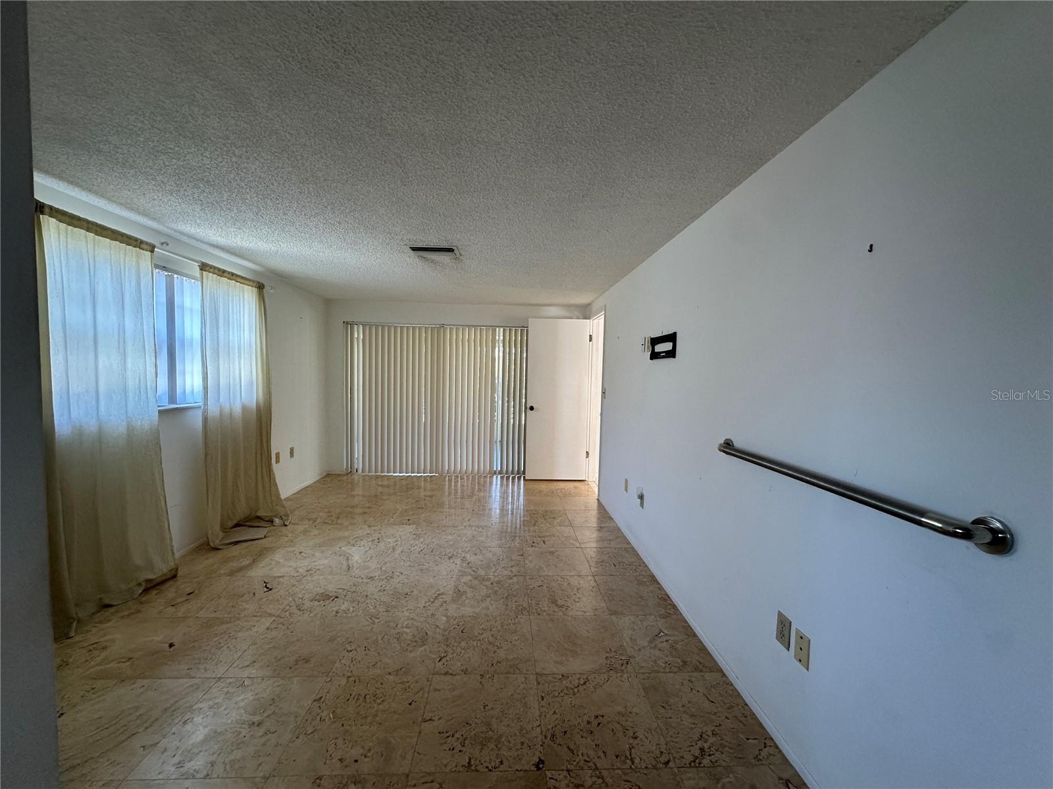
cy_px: 394
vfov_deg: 85.7
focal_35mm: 14
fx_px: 426
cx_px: 526
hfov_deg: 102.1
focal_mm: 2.22
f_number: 2.2
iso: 160
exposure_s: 1/120
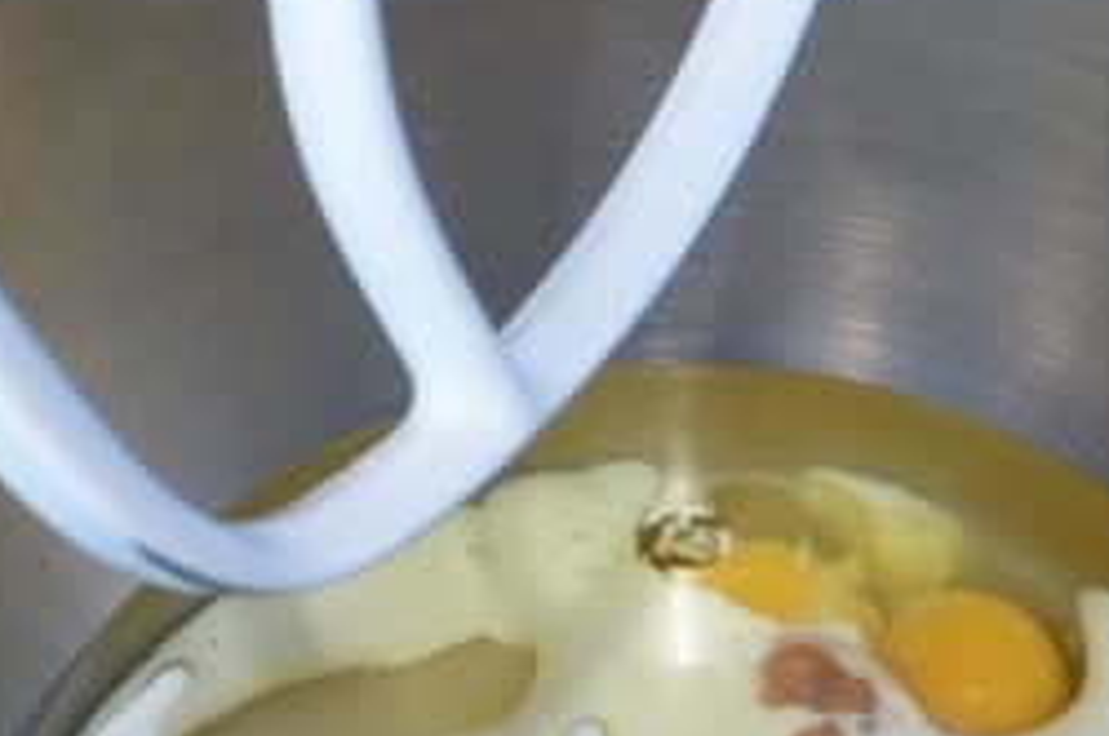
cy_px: 661
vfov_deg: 22.0
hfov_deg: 33.3
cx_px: 679
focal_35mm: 60
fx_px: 1846
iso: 400
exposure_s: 1/8
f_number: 3.6
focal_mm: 5.4
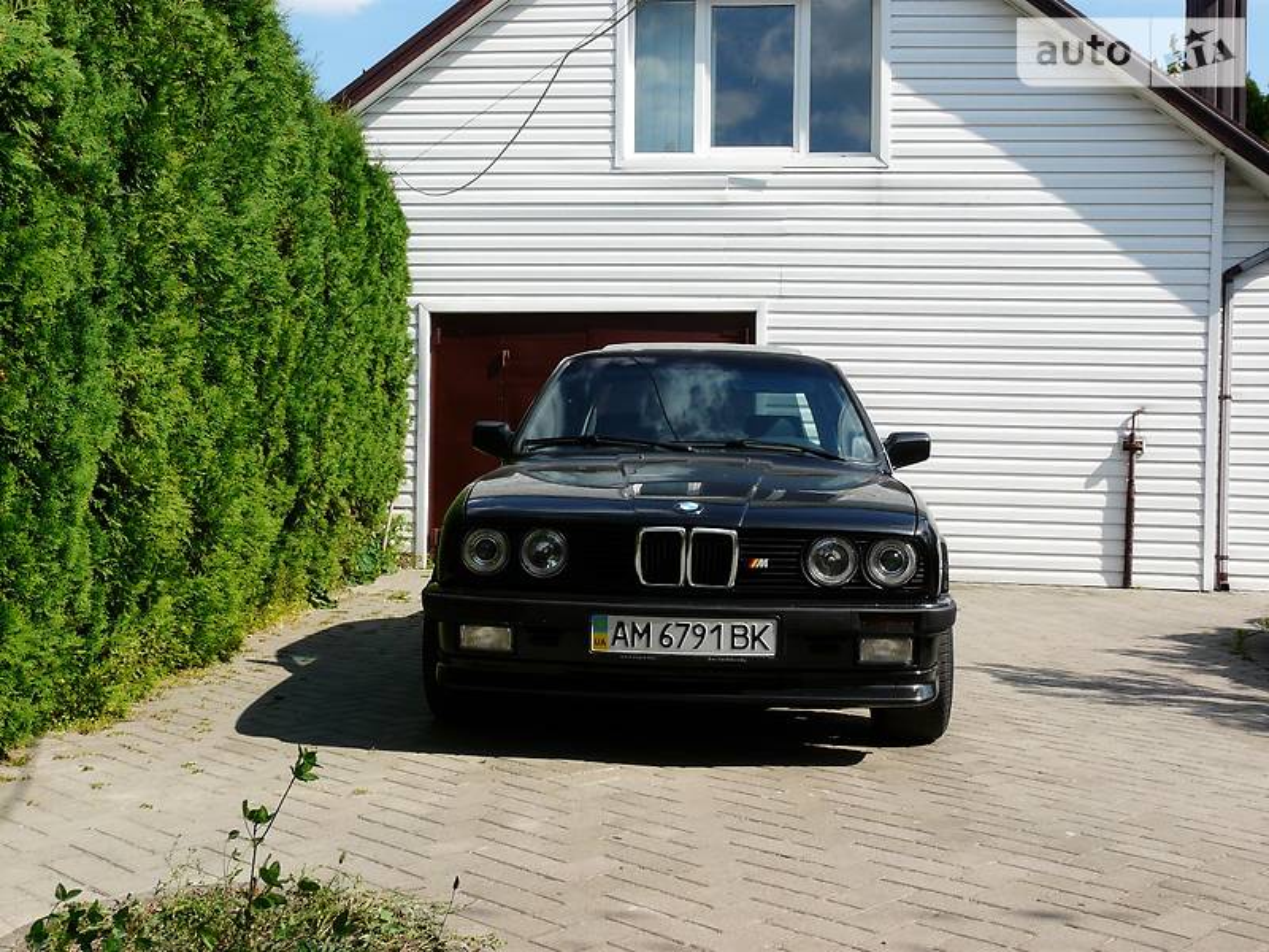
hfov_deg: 49.0
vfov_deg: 37.7
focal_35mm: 38
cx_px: 634
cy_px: 476
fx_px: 1393
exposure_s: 1/320
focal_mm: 6.3
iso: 100
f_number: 5.6
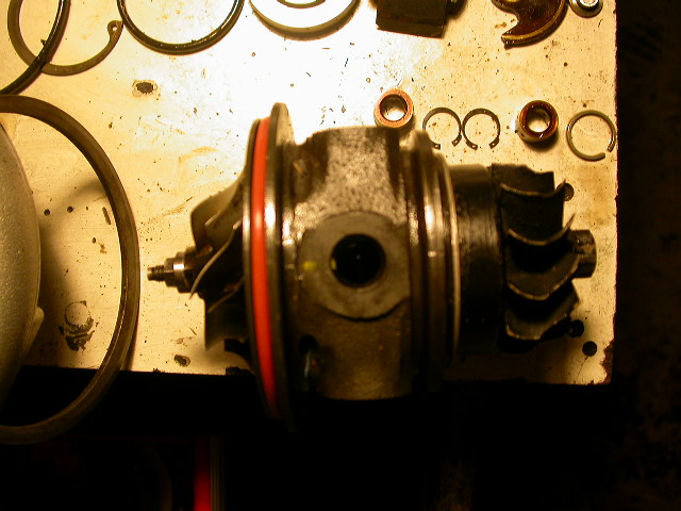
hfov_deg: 49.0
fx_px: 748
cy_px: 256
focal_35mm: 38
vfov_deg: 37.7
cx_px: 340
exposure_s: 1/34.3
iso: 100
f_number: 2.6
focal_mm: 7.85
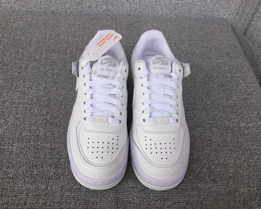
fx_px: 255
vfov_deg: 44.5
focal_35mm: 33
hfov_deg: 54.2
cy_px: 106
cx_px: 127
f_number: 2.4
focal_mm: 3.3
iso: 25
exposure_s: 1/311
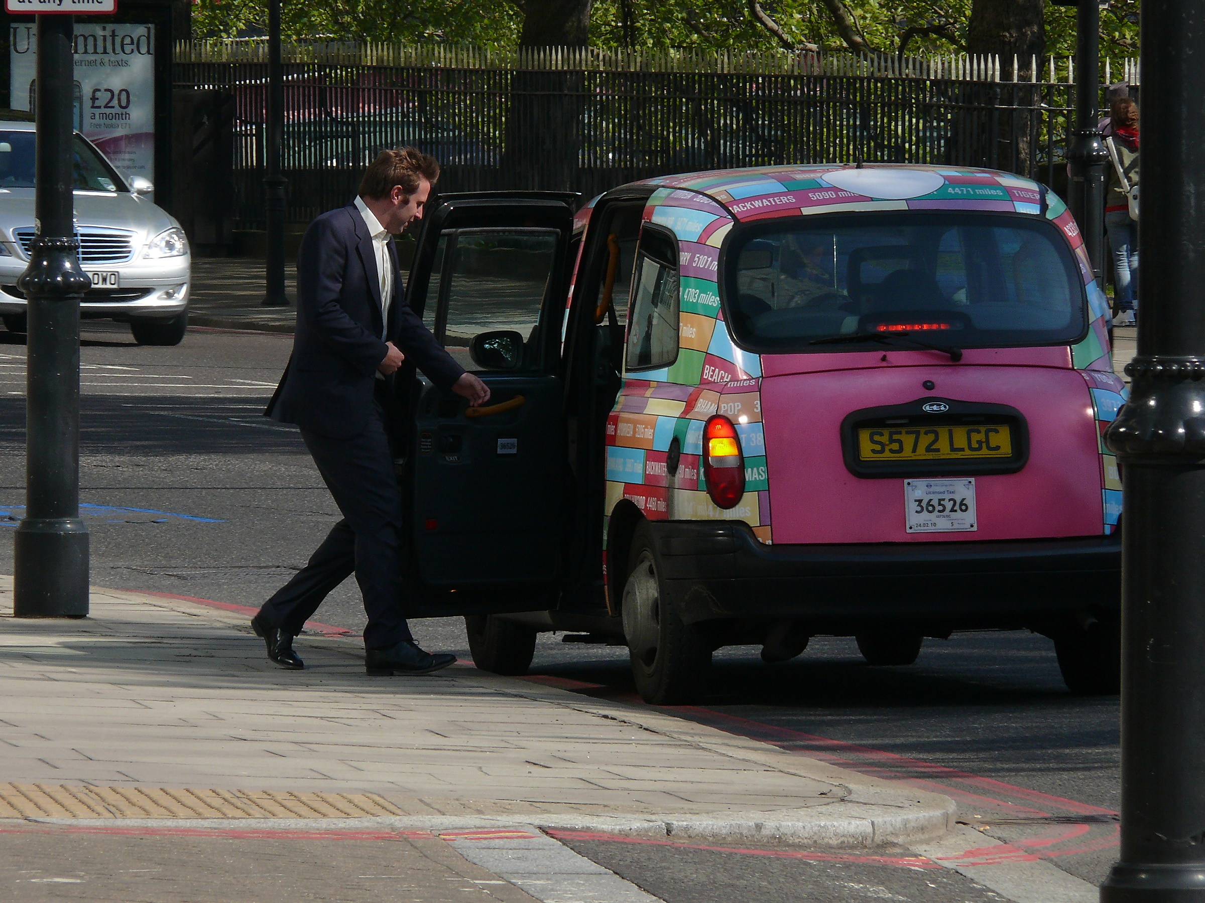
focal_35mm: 420
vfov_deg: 3.5
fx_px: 14620
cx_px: 602
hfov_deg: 4.7
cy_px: 452
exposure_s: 1/200
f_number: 10
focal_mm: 88.8
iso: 100
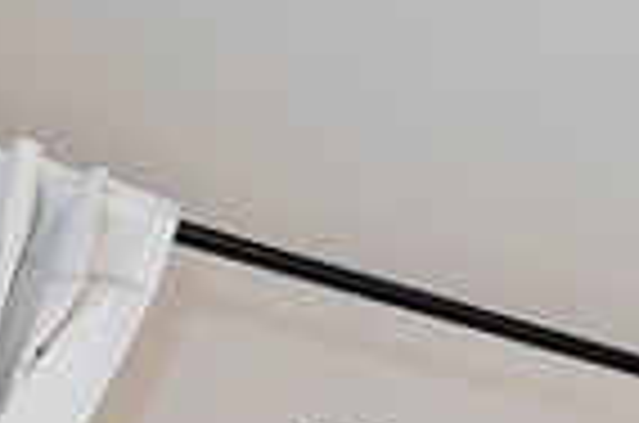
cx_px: 1368
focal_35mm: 101
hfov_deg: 15.2
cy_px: 1334
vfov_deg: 9.7
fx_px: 1789
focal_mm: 14
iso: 500
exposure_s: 1/1.67
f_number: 10
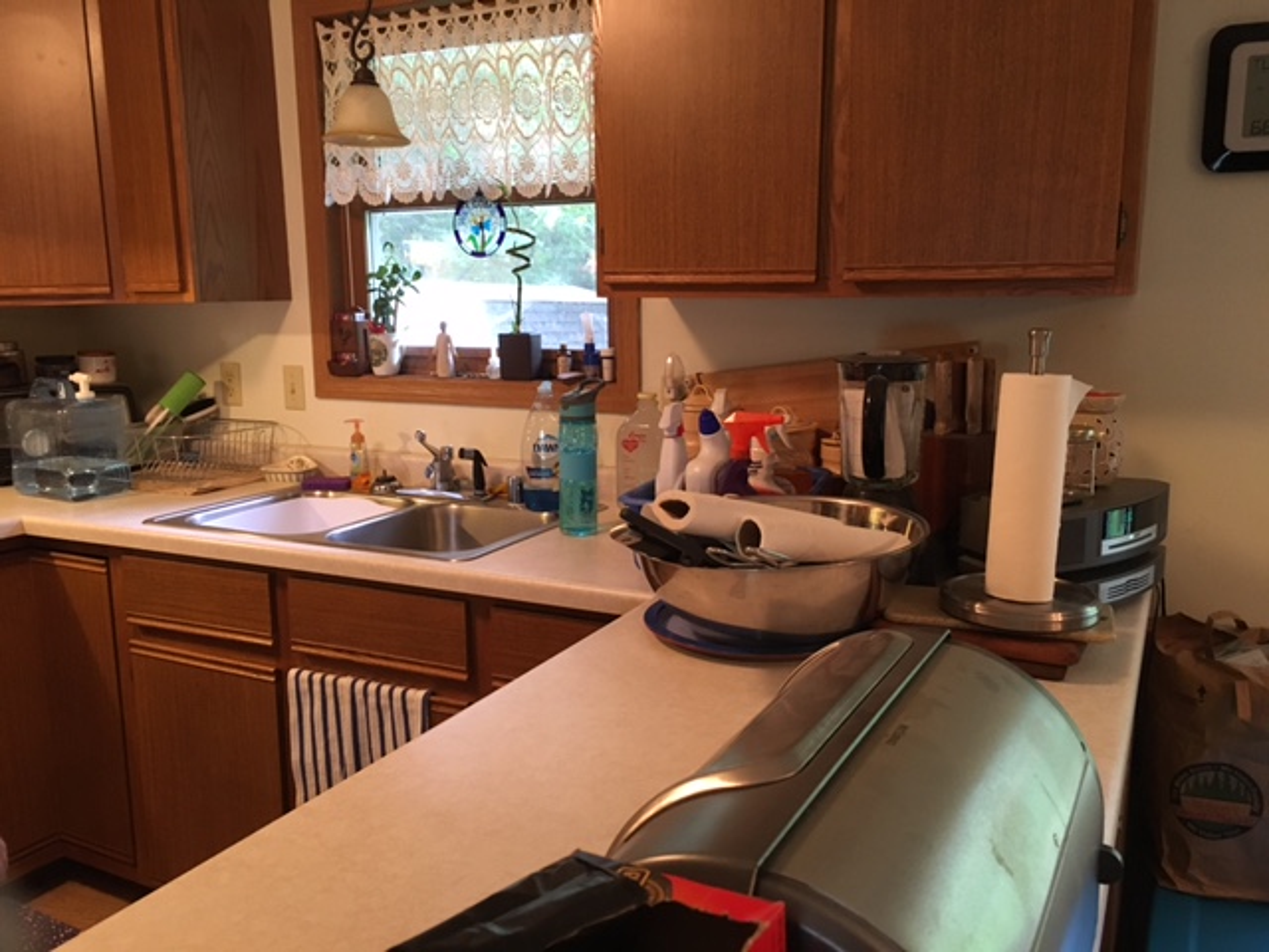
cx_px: 634
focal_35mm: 29
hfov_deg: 61.7
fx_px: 1063
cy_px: 476
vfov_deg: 48.2
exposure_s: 1/24
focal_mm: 4.15
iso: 200
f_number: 2.2
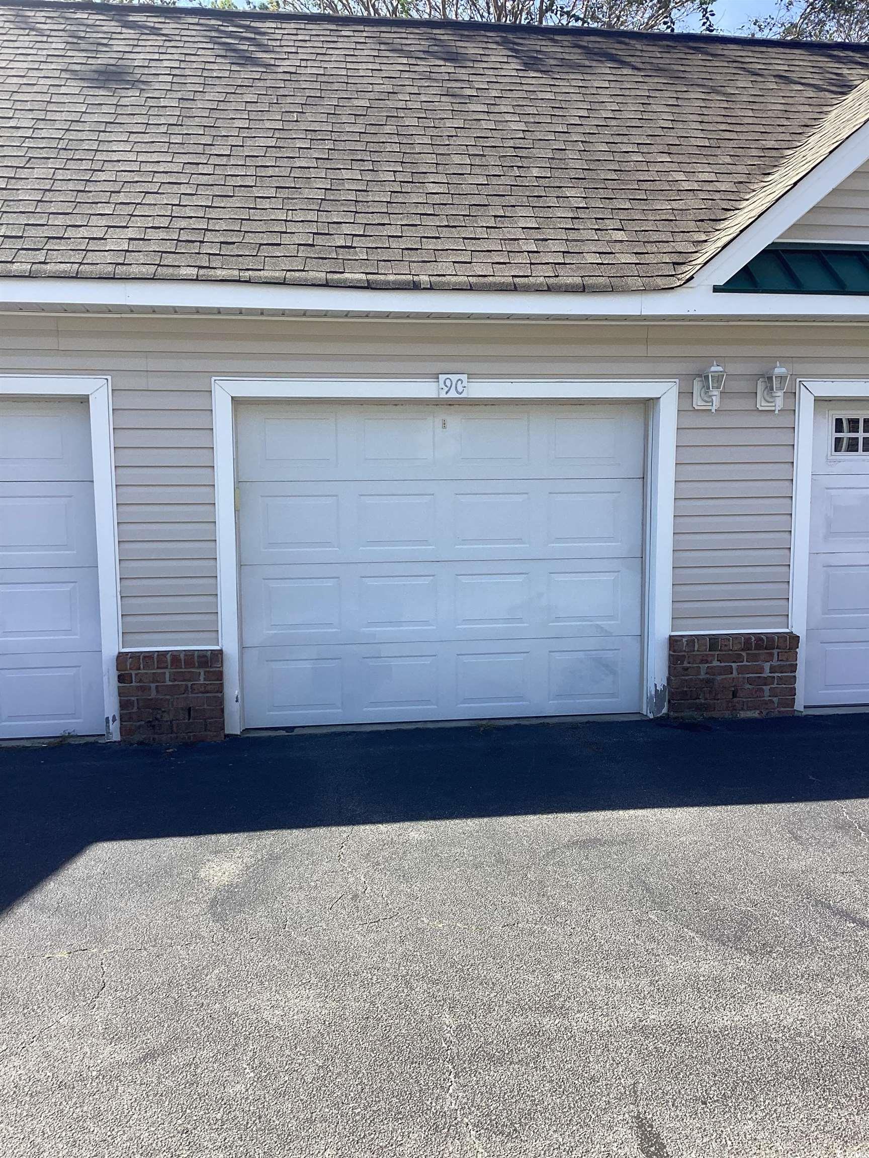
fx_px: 1038
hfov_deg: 45.4
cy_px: 579
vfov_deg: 58.4
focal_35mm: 31
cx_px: 434
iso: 25
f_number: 2.4
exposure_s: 1/558
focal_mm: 3.3
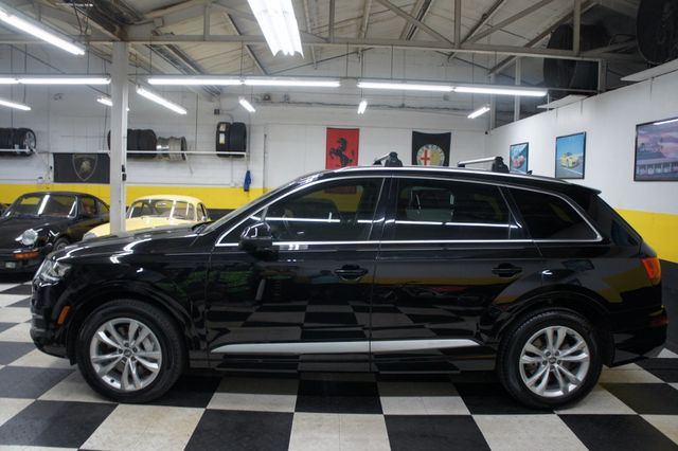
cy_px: 226
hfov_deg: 67.4
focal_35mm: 27
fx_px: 508
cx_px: 339
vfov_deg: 47.9
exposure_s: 1/30
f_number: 3.5
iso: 250
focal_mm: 18
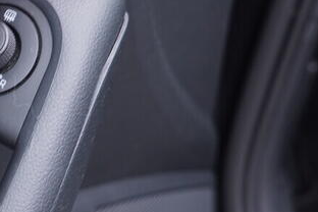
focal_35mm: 118
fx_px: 1042
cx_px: -99
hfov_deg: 16.4
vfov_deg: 11.4
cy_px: 241
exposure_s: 1/40
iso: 200
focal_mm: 24
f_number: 2.8
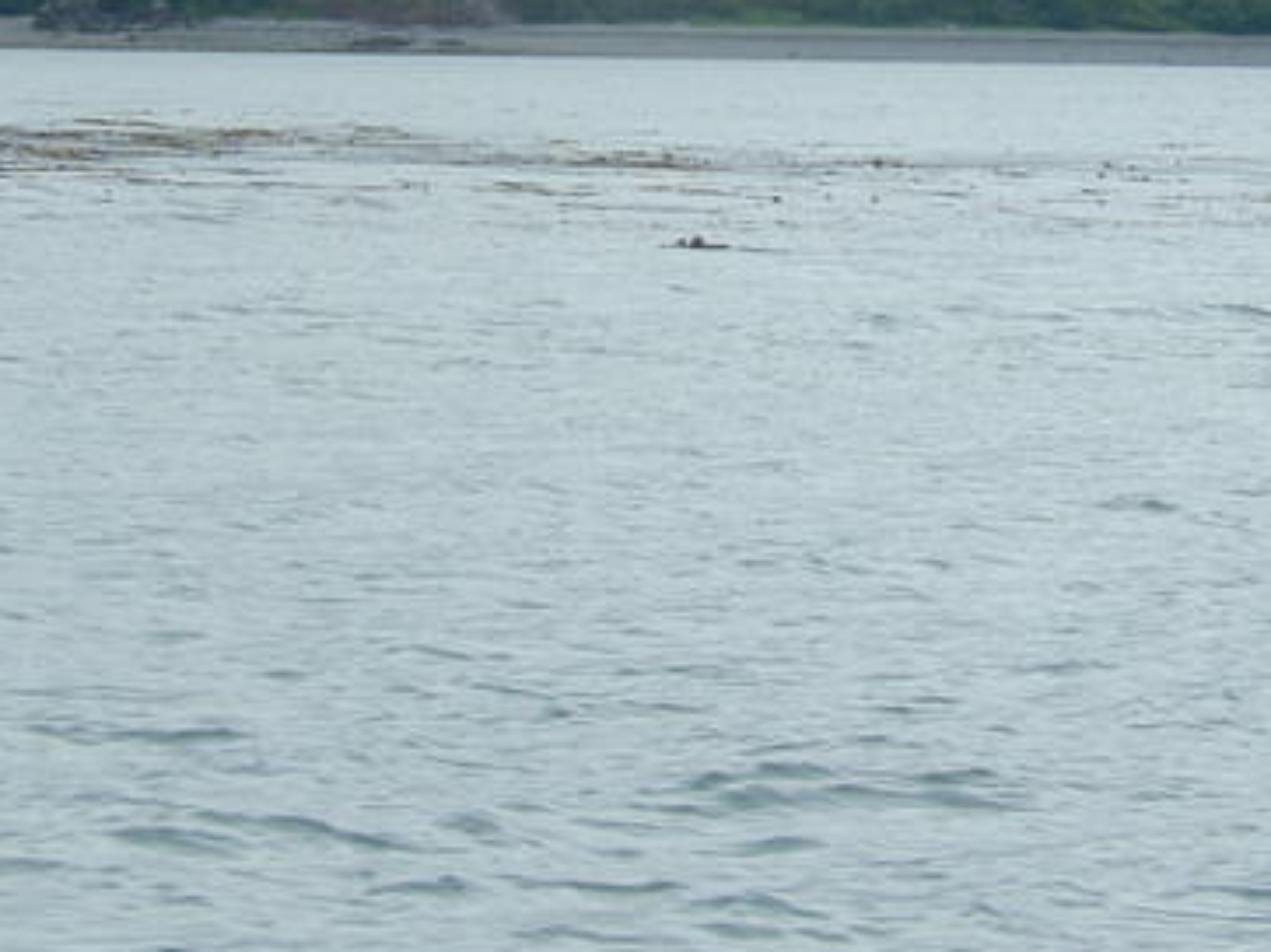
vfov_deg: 4.6
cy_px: 192
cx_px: 970
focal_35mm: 326
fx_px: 11966
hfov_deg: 6.1
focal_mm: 33.3
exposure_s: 1/320
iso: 125
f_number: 5.7
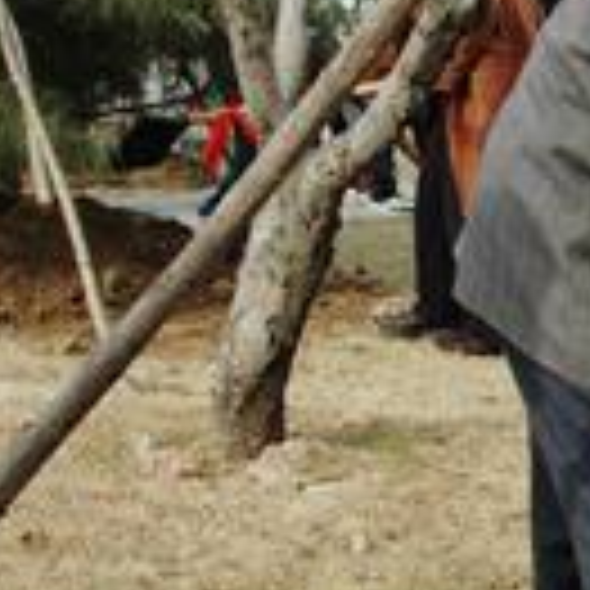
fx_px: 2198
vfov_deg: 15.3
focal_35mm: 114
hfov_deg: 14.5
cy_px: 196
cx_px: 820
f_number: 11
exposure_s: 1/500
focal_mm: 28
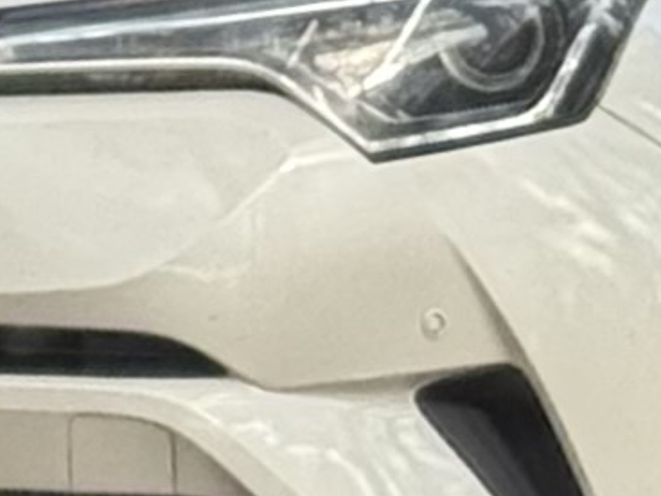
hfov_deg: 9.1
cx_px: -121
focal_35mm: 215
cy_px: 152
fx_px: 4105
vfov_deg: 6.9
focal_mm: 6.76
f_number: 1.78
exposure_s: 1/534
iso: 64
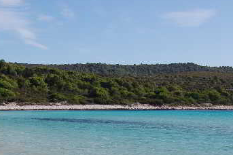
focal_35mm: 77
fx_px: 498
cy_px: 160
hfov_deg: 26.0
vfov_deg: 17.2
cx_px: 58
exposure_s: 1/1250
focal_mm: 22
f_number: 5
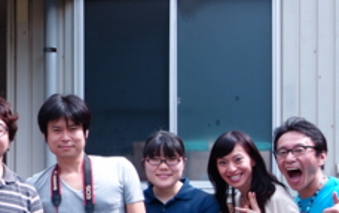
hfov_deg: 20.0
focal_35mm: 100
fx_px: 925
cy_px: 171
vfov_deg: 13.1
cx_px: -18
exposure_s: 1/2000
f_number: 1.8
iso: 125
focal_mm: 10.4
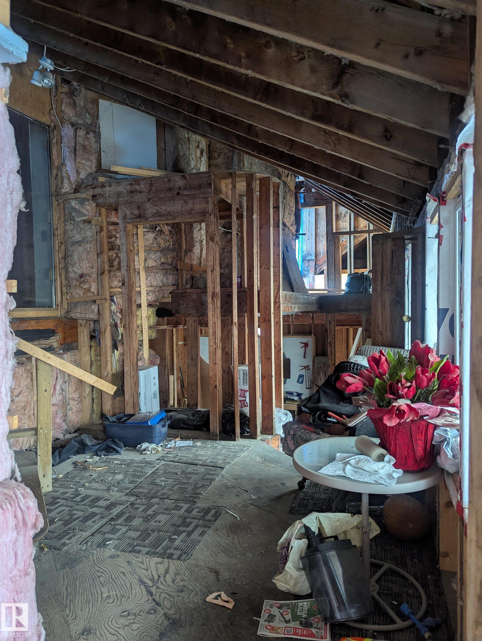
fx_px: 445
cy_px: 320
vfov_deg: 71.5
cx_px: 241
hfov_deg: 56.9
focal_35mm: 24
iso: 302
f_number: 1.85
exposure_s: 1/60.3
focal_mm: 6.81
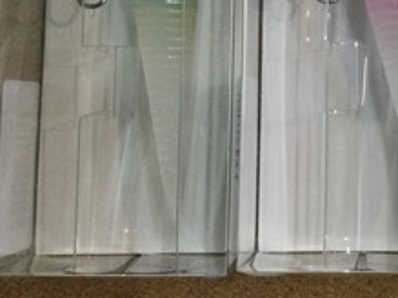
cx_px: 378
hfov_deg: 22.3
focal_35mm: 85
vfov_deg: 16.8
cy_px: -27
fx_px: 977
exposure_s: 1/30
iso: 32
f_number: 2.4
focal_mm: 3.3
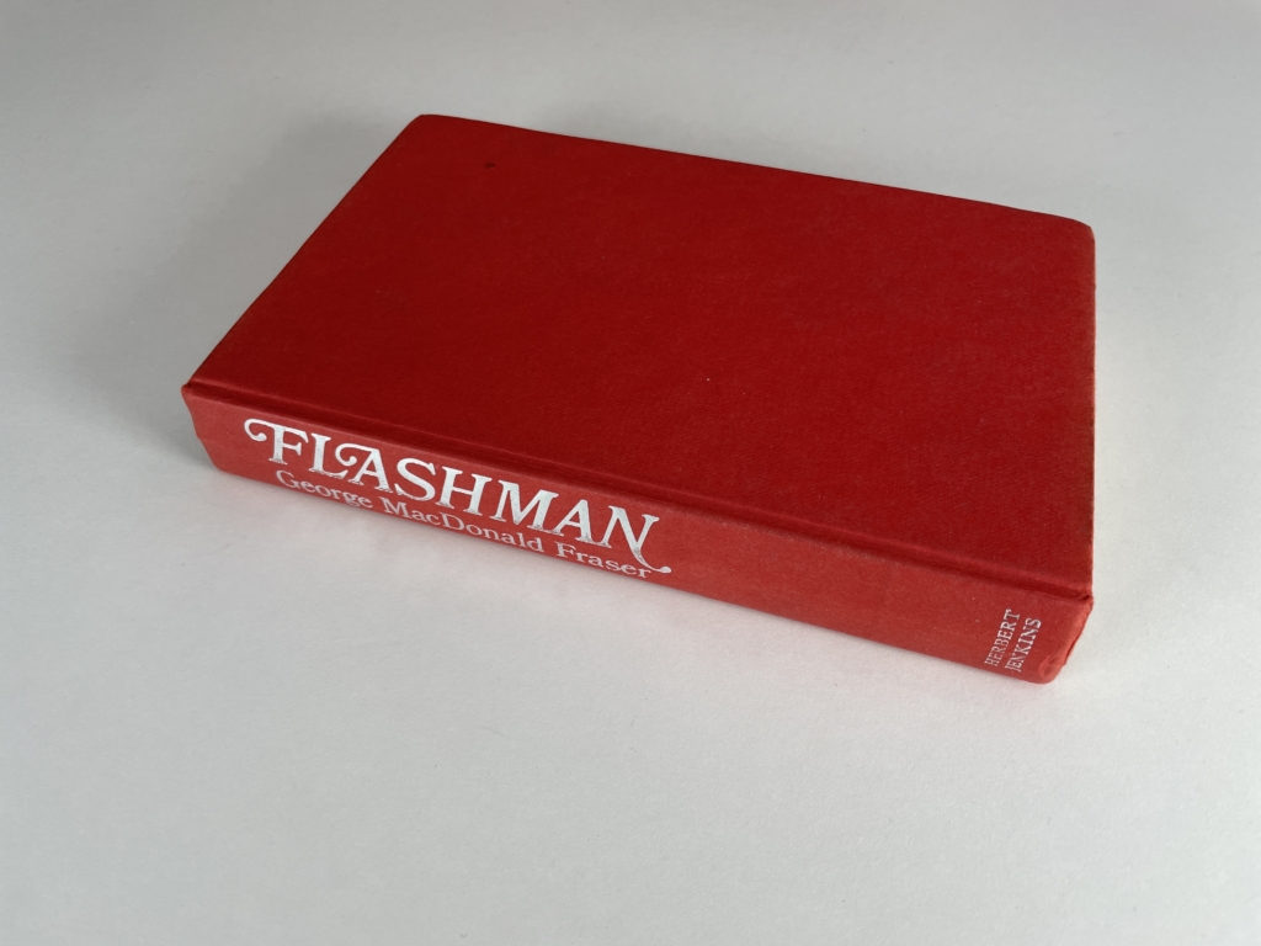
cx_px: 630
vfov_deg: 53.1
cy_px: 473
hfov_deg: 67.3
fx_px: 947
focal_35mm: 26
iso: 40
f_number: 1.6
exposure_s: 1/100
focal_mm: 4.2
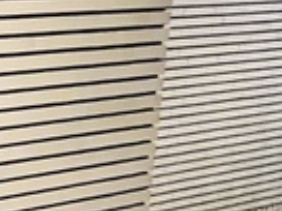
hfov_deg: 17.1
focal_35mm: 67
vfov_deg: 21.9
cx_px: -330
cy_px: 98
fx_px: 546
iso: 1600
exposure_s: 1/25
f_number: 1.8
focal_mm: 1.57
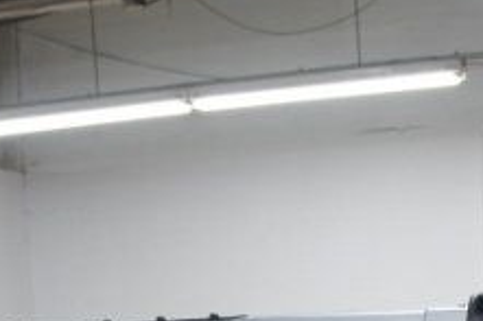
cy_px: 654
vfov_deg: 10.1
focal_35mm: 125
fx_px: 1676
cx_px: 490
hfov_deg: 16.1
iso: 250
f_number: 3.5
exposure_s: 1/30
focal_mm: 18
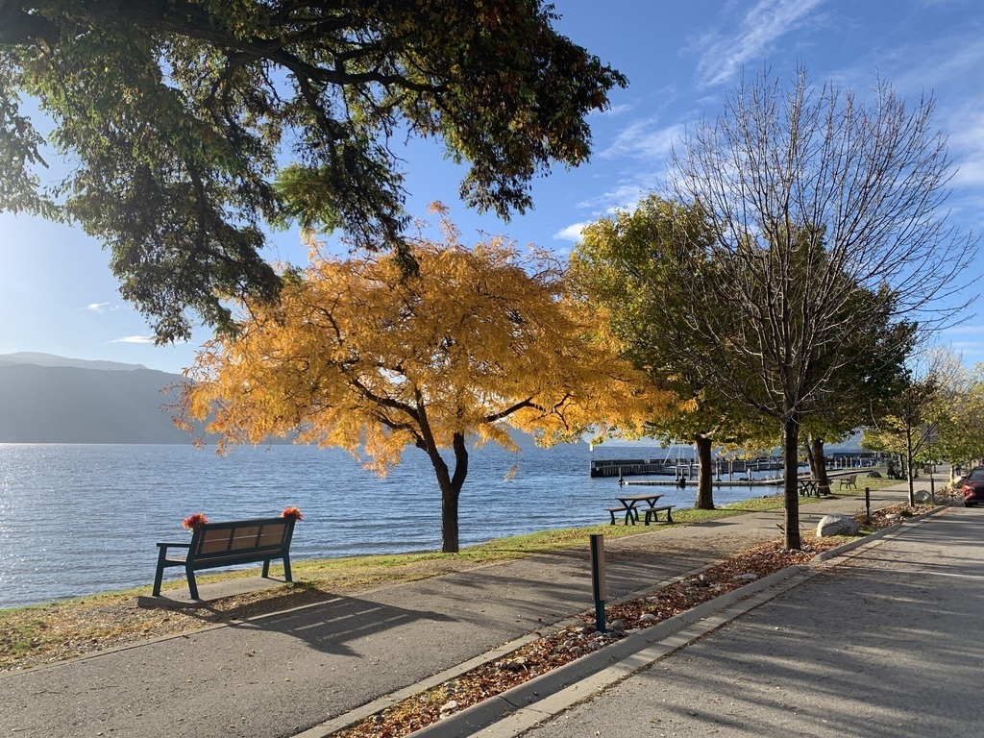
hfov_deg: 67.3
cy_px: 369
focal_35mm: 26
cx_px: 492
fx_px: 739
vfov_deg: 53.1
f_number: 1.8
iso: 25
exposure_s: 1/1368
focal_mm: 4.25
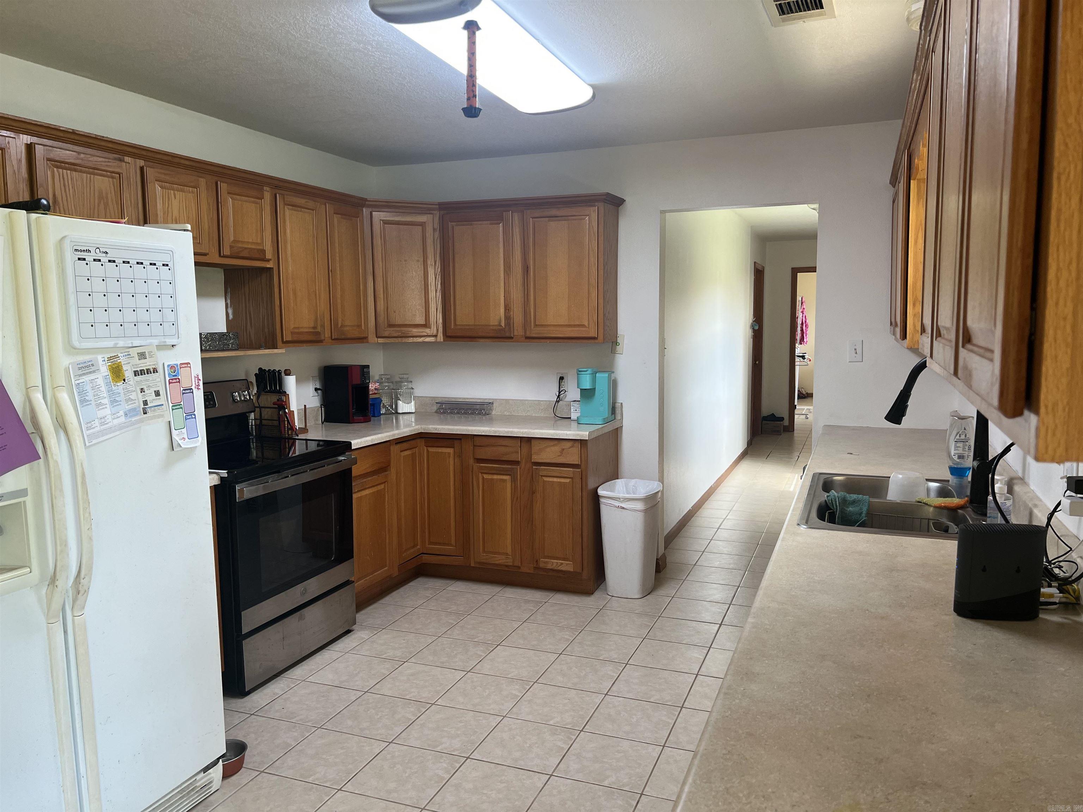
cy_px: 406
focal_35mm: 26
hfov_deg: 67.3
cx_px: 542
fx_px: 813
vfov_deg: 53.1
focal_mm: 5.7
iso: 64
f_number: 1.5
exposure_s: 1/120
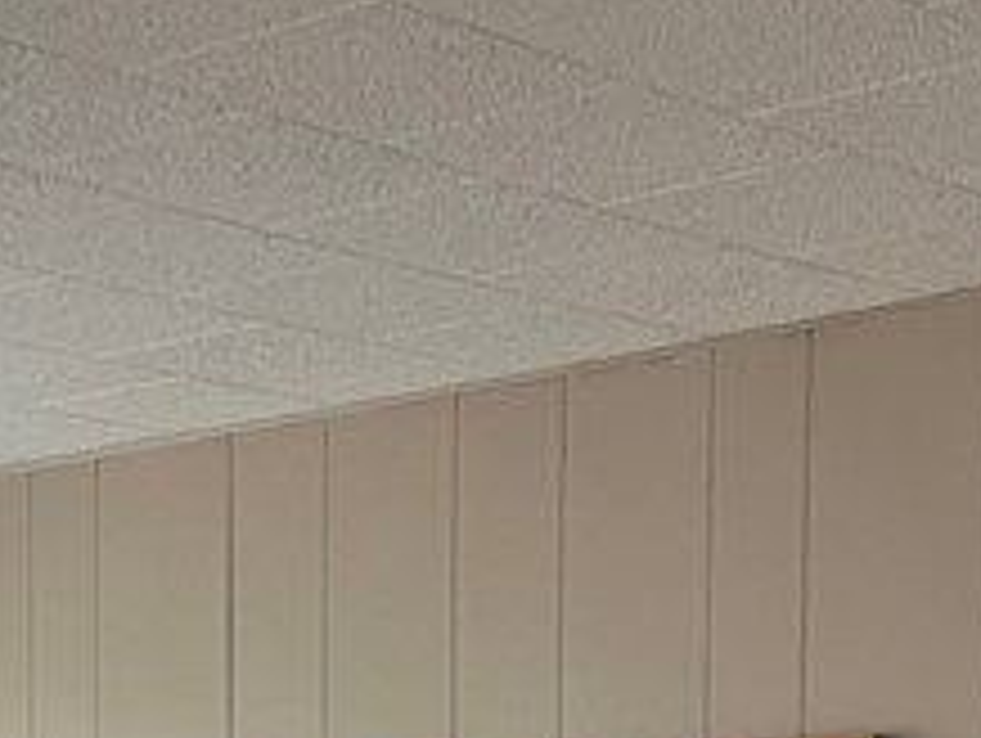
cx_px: 464
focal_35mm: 122
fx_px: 3461
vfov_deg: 11.2
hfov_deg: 16.1
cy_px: 1382
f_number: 1.5
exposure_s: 1/60
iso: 80
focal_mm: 5.7
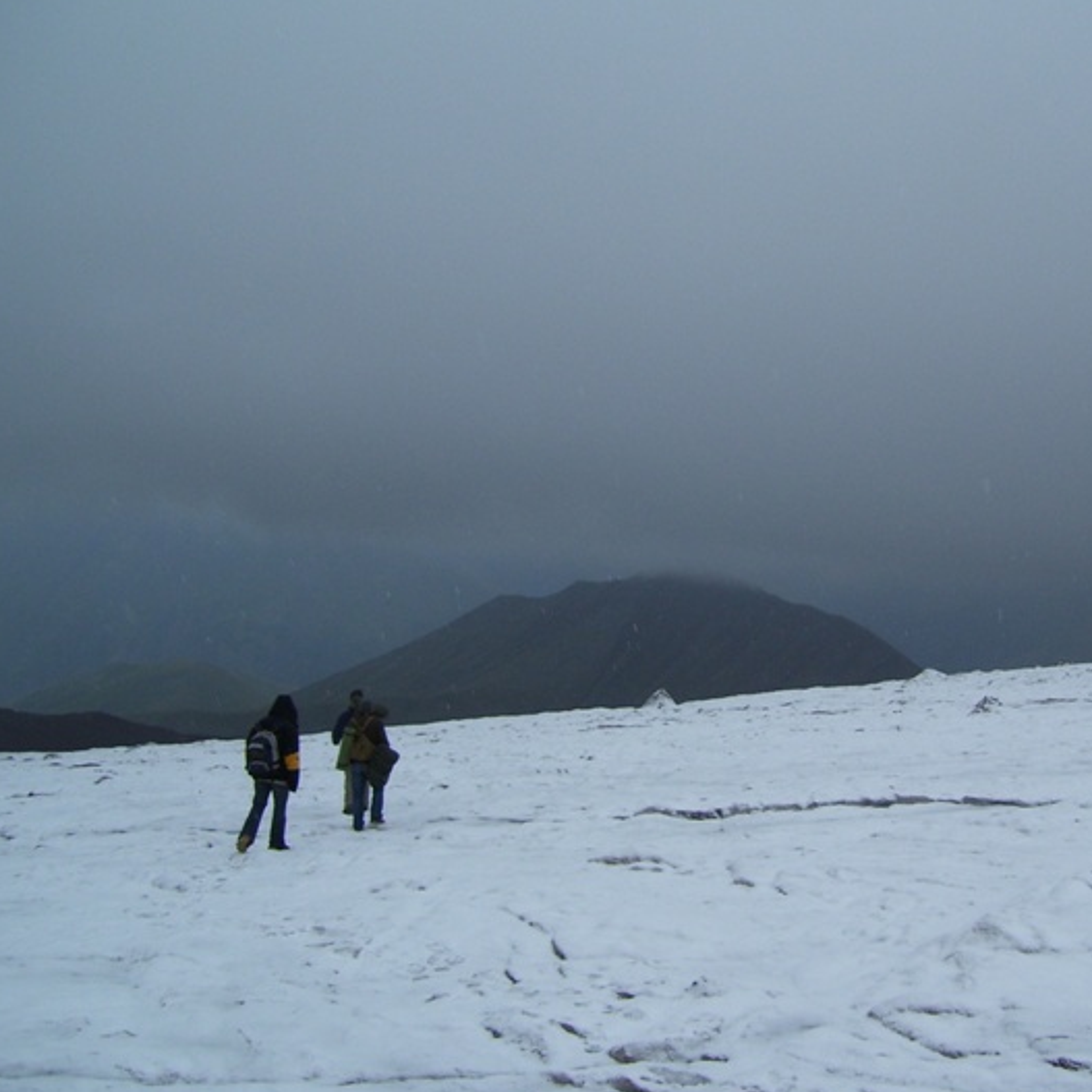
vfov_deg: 35.4
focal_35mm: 48
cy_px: 528
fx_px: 1713
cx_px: 745
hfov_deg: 35.0
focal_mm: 6
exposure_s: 1/350
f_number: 2.7
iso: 80
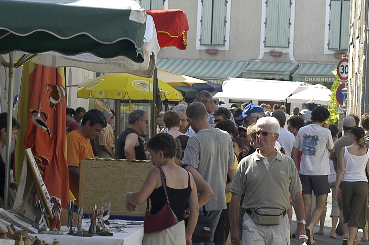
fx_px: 2755
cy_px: 156
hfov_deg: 7.7
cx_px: 156
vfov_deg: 5.1
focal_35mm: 269
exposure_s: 1/250
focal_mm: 80
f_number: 7.1
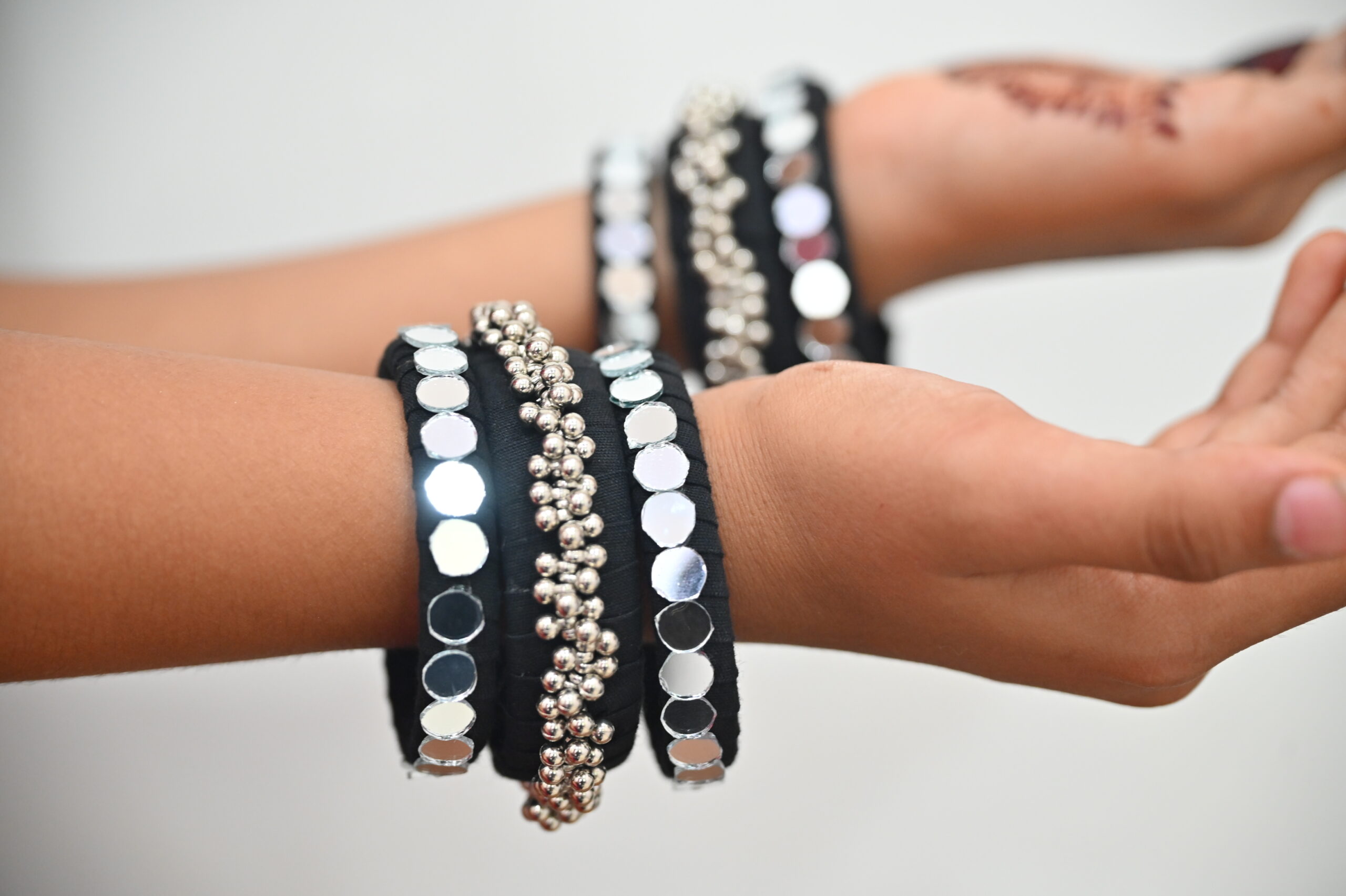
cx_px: 673
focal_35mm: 75
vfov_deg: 18.2
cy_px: 448
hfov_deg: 27.0
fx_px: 2803
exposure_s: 1/100
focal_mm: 75
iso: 2500
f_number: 4
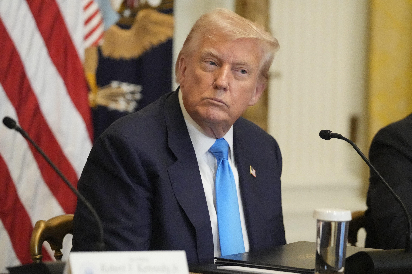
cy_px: 137
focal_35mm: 231
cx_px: 206
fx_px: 2643
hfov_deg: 8.9
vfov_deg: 5.9
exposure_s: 1/400
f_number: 2.8
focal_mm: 154
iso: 12800
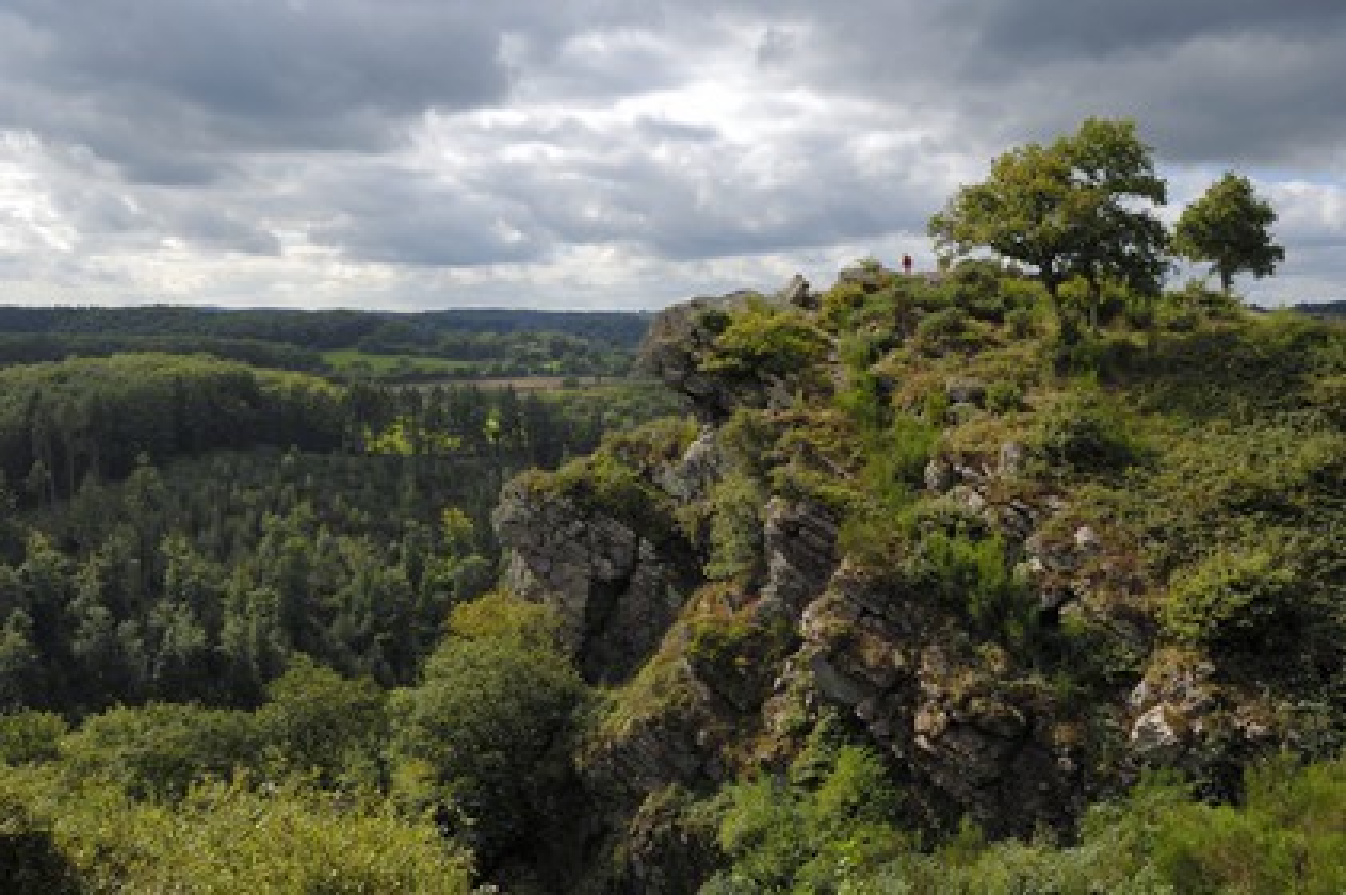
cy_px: 448
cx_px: 673
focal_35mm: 33
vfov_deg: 39.9
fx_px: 1233
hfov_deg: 57.3
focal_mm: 22
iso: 100
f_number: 11
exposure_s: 1/125
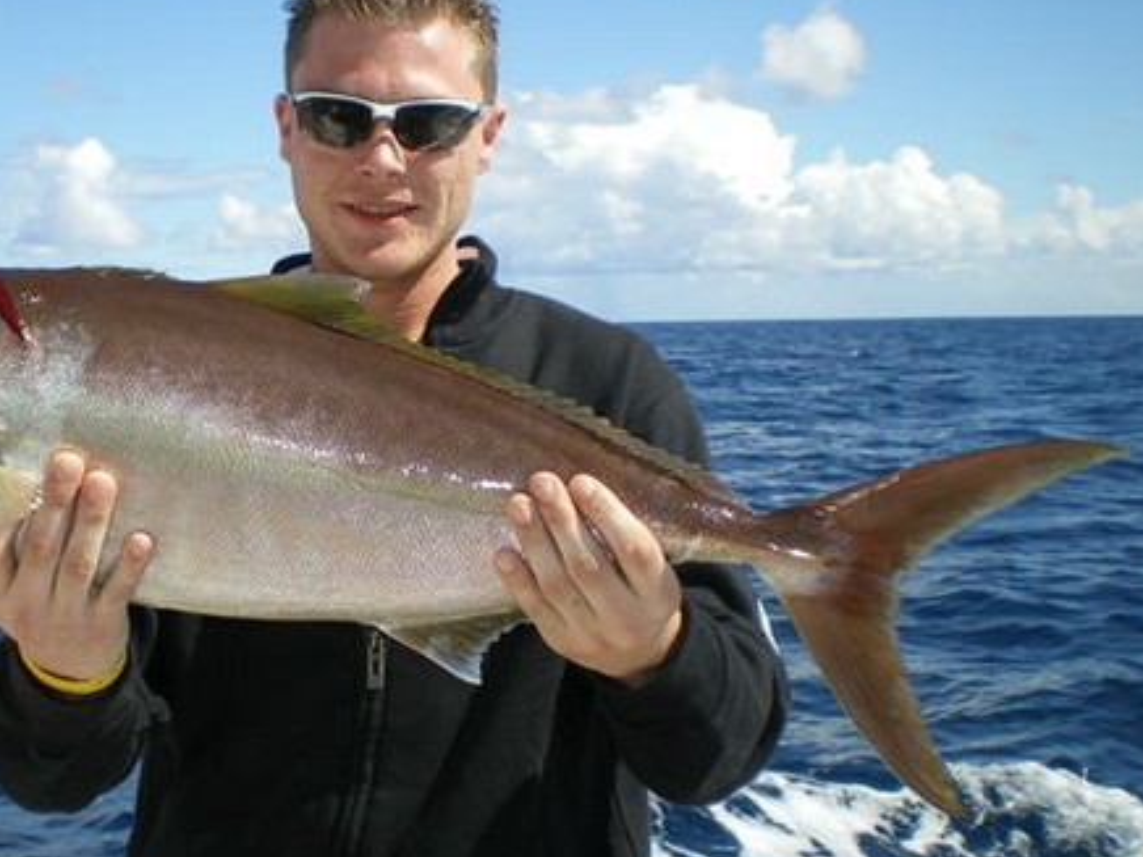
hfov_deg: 36.4
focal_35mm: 52
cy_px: 375
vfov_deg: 28.0
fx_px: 1717
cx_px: 362
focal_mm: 6.3
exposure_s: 1/400
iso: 50
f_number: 4.6
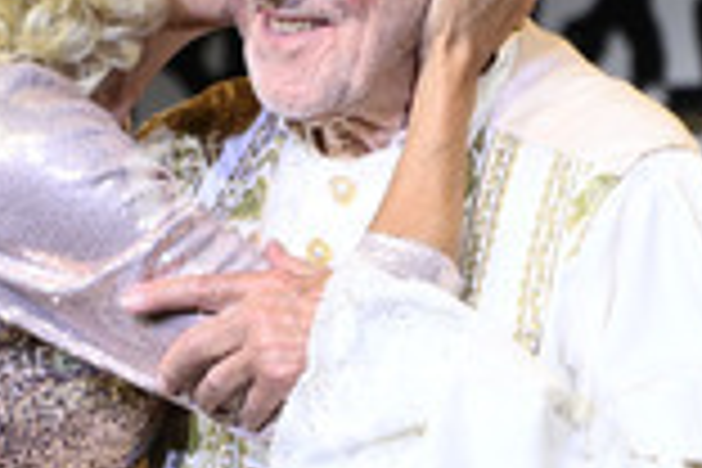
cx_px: 304
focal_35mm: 868
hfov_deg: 2.4
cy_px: 284
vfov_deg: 1.6
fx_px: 16925
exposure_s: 1/200
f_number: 5.6
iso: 1250
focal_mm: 300
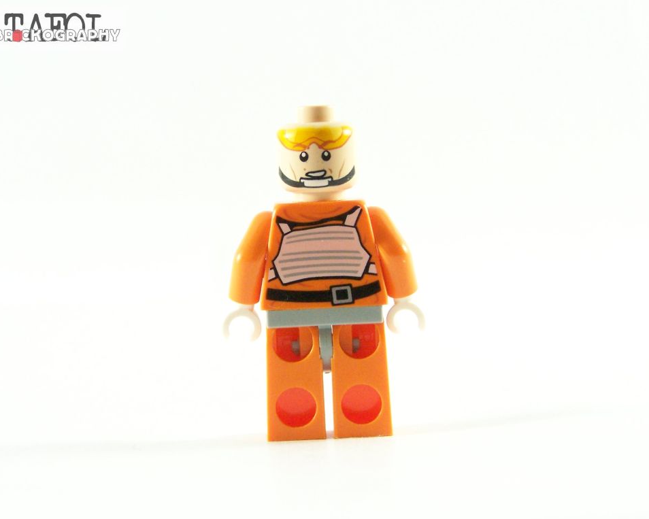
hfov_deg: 17.5
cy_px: 261
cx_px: 330
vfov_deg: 14.0
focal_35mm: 110
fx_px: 2113
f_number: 3.6
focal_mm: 17.5
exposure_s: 1/60
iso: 400
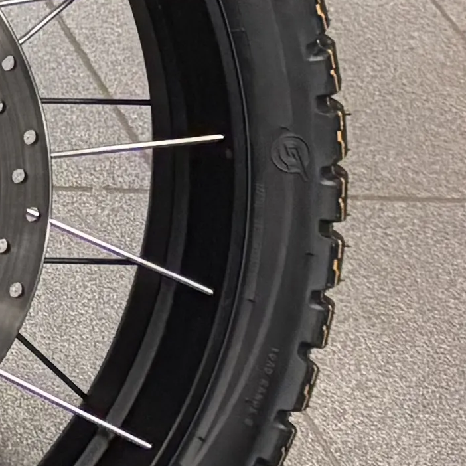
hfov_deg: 7.6
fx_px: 2848
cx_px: -1150
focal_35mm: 187
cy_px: -741
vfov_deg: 8.4
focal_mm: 5.96
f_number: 1.6
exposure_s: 1/50
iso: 400
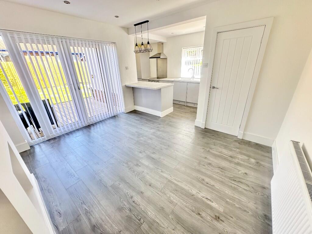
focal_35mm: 14
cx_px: 156
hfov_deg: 102.1
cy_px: 117
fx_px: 126
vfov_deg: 85.7
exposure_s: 1/99
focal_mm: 2.22
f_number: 2.2
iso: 125
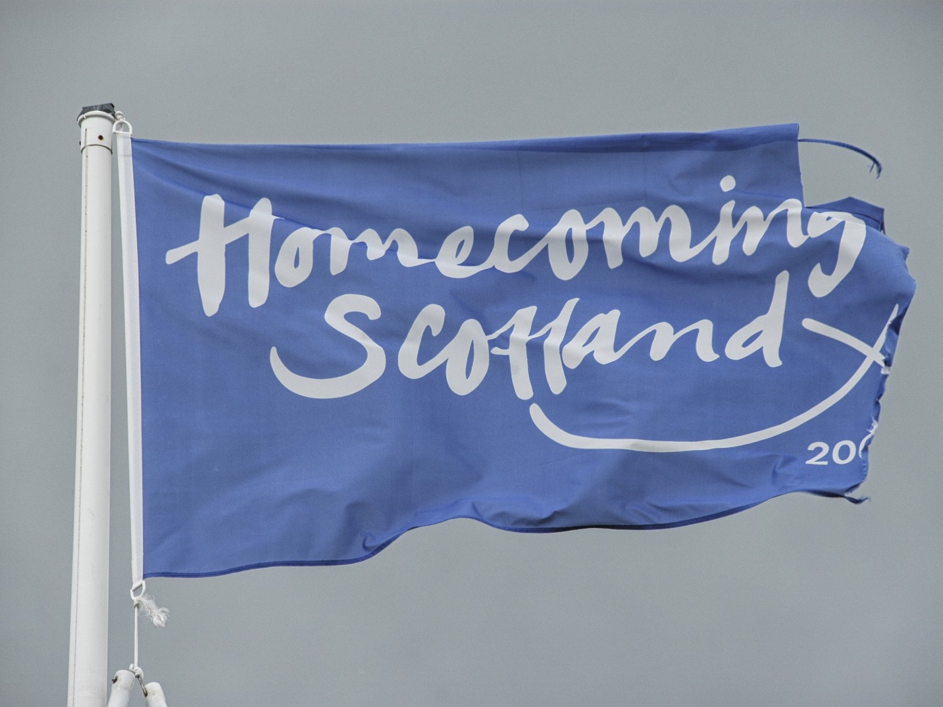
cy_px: 354
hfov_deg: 8.1
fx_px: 6675
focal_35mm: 245
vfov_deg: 6.1
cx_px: 492
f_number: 6.3
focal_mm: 150
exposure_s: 1/640
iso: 200
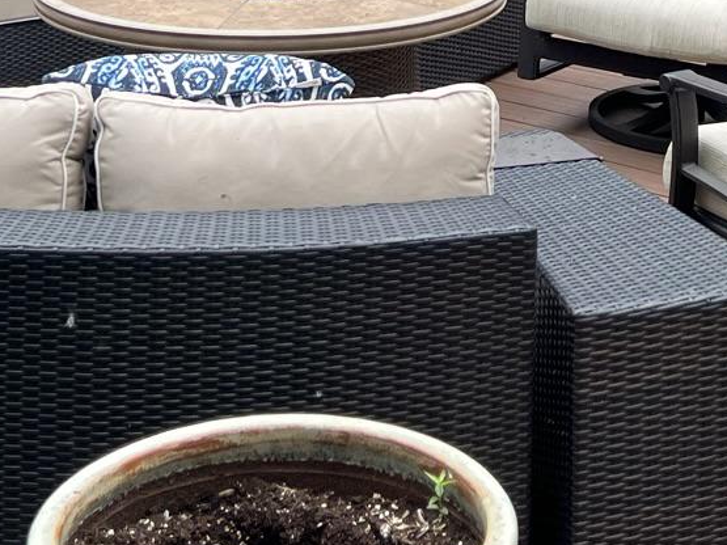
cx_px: 512
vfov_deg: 14.1
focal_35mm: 96
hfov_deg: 20.3
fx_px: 2016
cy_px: -342
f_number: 1.5
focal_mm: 5.7
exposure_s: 1/270
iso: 40
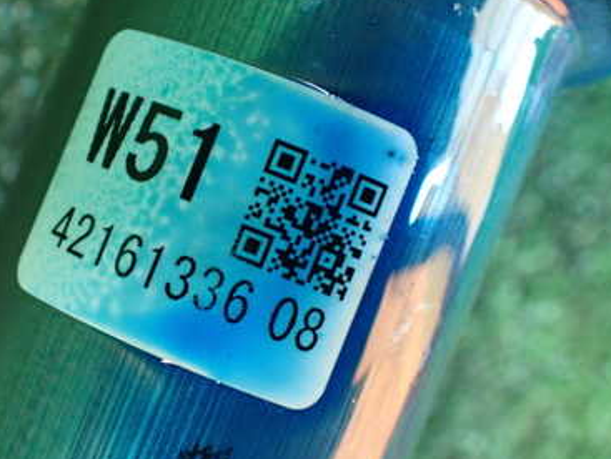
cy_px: 205
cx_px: 200
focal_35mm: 49
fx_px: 866
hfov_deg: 38.4
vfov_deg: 29.7
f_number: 2.3
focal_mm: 5.4
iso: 800
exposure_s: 1/40
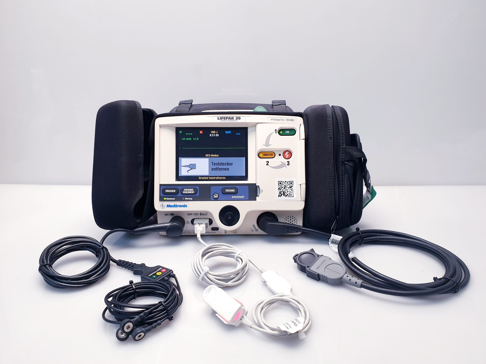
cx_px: 243
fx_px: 365
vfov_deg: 53.1
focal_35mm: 26
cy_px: 182
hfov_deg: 67.3
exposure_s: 1/50
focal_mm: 4.3
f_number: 2.4
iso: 80
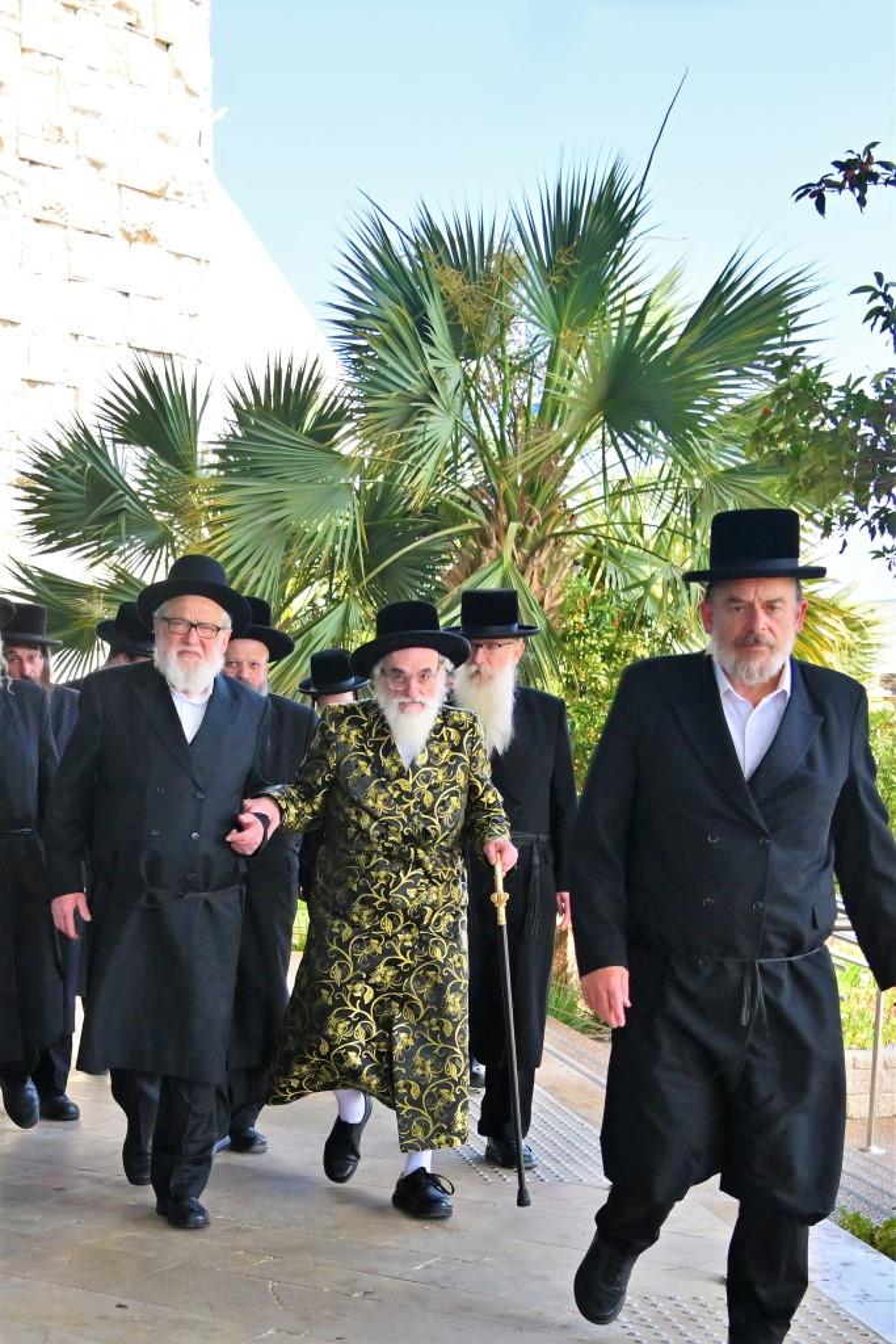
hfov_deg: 53.1
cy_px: 672
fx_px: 896
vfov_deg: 73.7
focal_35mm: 24
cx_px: 448
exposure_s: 1/1600
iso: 500
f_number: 4
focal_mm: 24
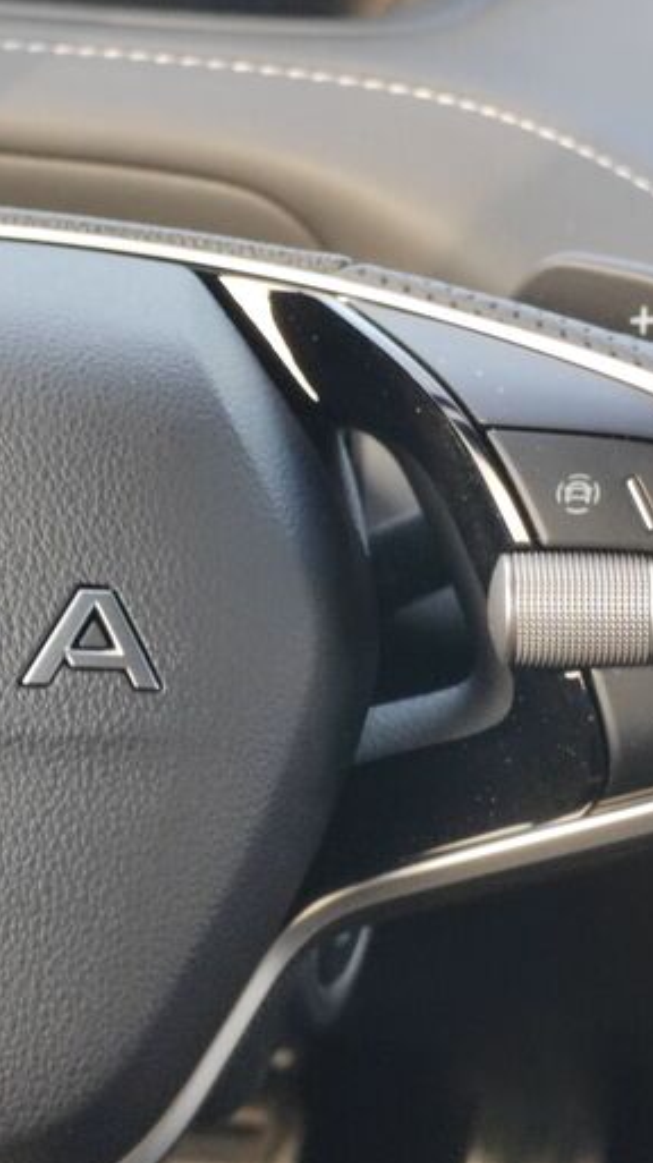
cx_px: 220
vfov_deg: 21.8
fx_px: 3021
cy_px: 455
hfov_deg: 12.3
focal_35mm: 98
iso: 250
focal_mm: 5.52
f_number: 1.9
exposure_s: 1/100
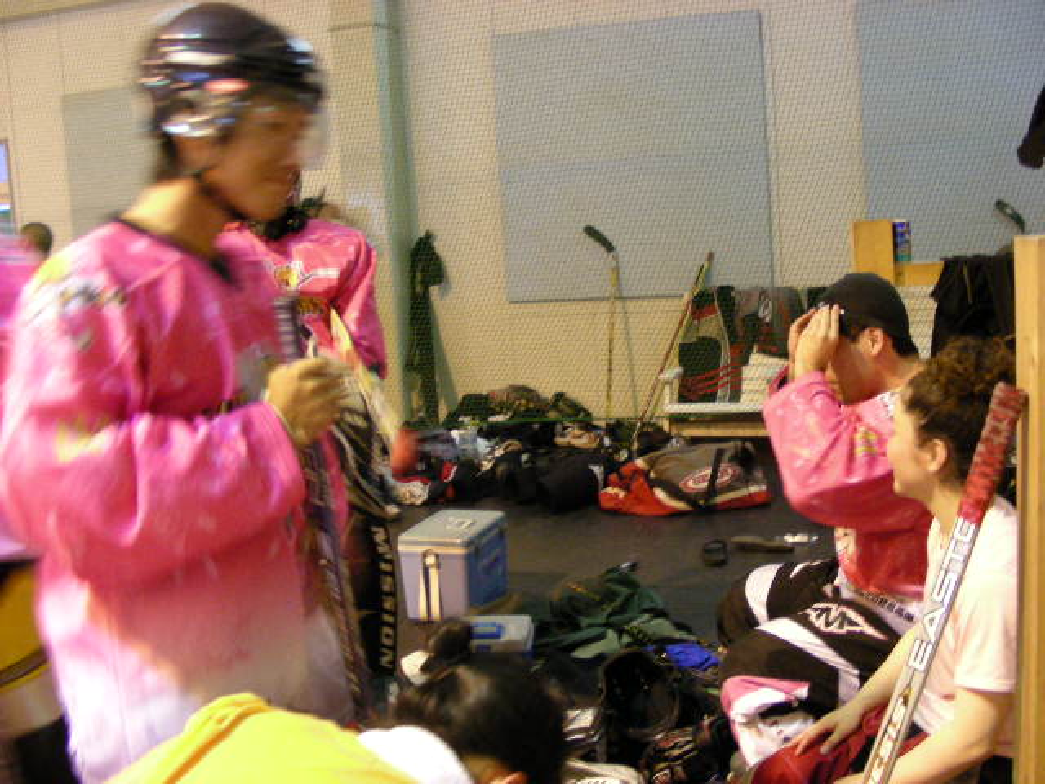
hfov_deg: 49.0
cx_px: 522
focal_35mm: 38
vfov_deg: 37.7
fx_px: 1147
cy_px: 392
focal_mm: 6.3
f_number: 3.5
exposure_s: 1/8
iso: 294
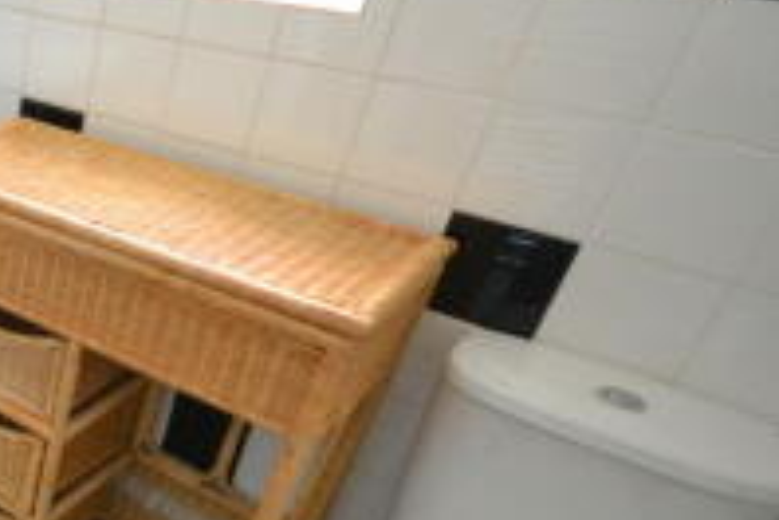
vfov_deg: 36.5
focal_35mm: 36
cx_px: -153
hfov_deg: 39.0
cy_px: 345
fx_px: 779
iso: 1000
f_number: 4
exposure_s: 1/60
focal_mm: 10
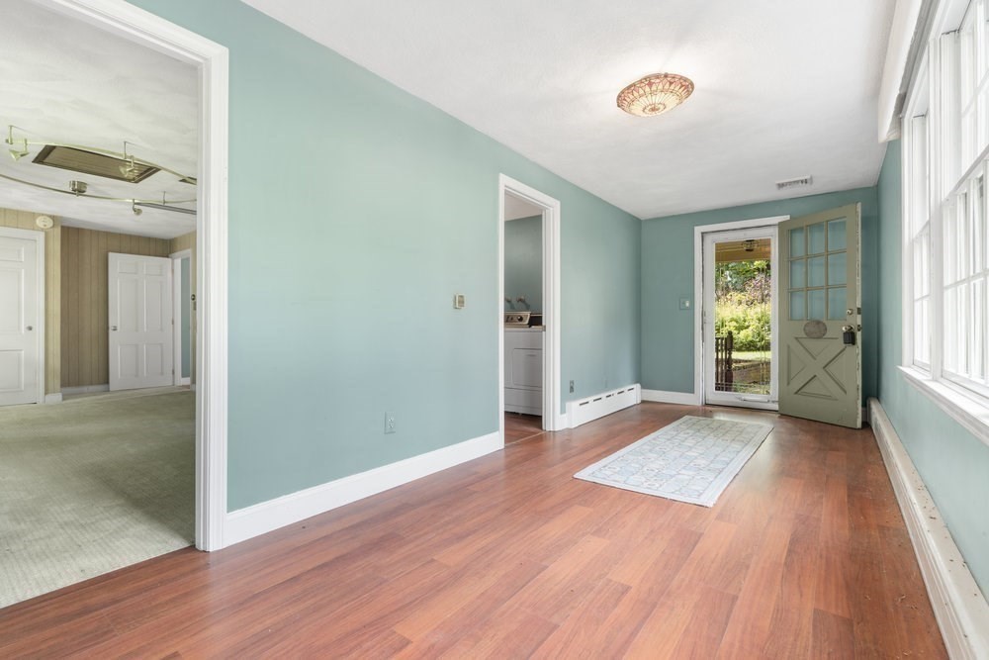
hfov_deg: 96.7
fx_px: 440
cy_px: 330
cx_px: 494
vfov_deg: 73.8
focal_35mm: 16
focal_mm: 16
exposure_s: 1.6
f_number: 8
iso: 200
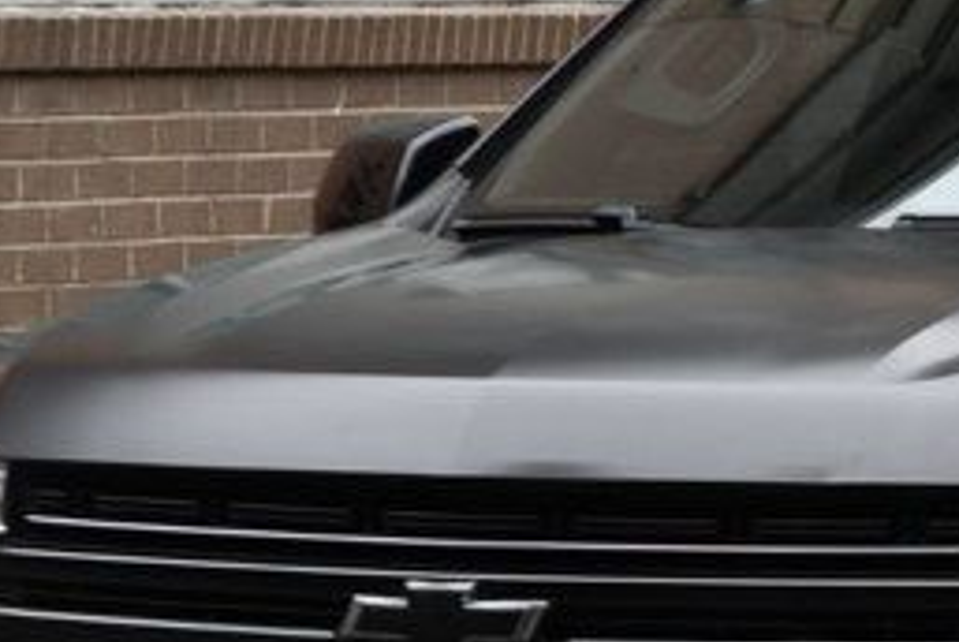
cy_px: 342
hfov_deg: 3.7
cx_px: 1403
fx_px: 14668
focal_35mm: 550
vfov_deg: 2.5
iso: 200
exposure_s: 1/250
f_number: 5.6
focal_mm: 92
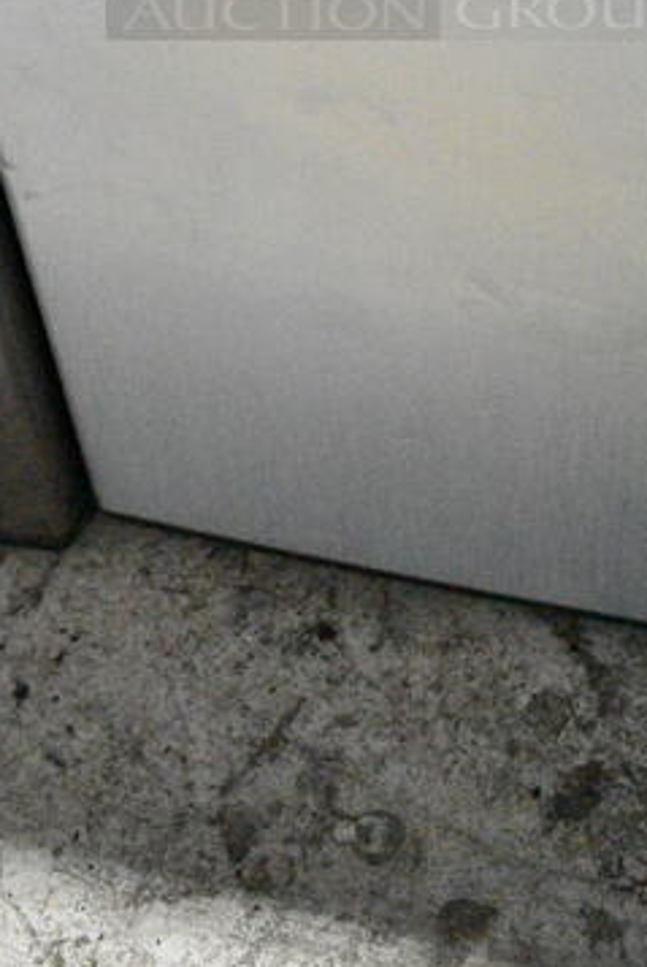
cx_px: 409
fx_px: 1855
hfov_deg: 19.7
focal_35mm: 69
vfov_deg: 26.8
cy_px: -102
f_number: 3.5
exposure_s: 1/640
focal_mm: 18
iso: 14400
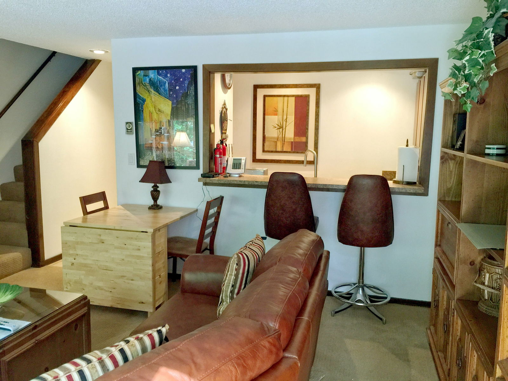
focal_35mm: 29
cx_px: 254
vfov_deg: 48.2
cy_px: 190
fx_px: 426
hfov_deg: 61.7
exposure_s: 1/15
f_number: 2.2
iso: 80
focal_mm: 4.15
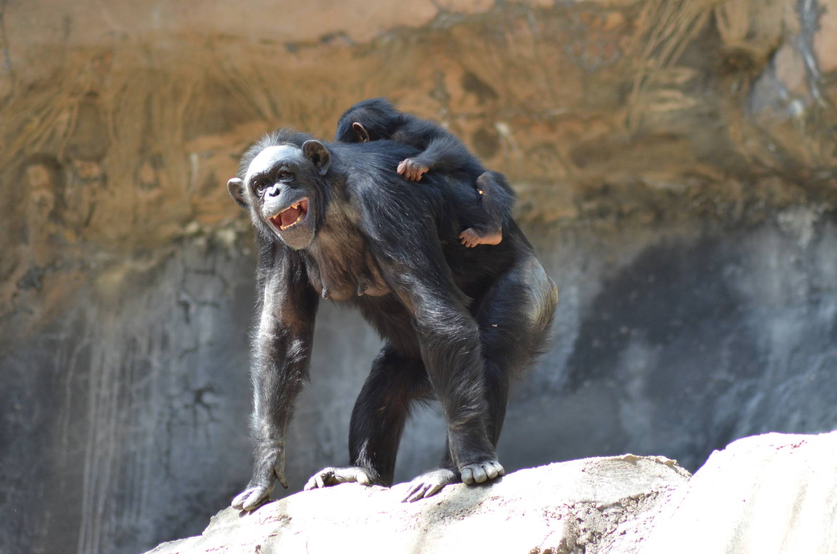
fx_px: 6961
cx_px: 418
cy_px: 277
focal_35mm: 300
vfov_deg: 4.6
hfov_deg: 6.9
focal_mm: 200
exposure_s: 1/500
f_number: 4.8
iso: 800
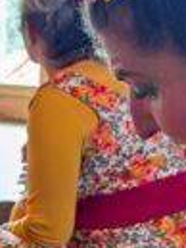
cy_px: 106
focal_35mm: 112
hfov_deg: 13.2
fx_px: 801
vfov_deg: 17.5
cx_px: 48
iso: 331
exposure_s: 1/100
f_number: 1.85
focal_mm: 6.81
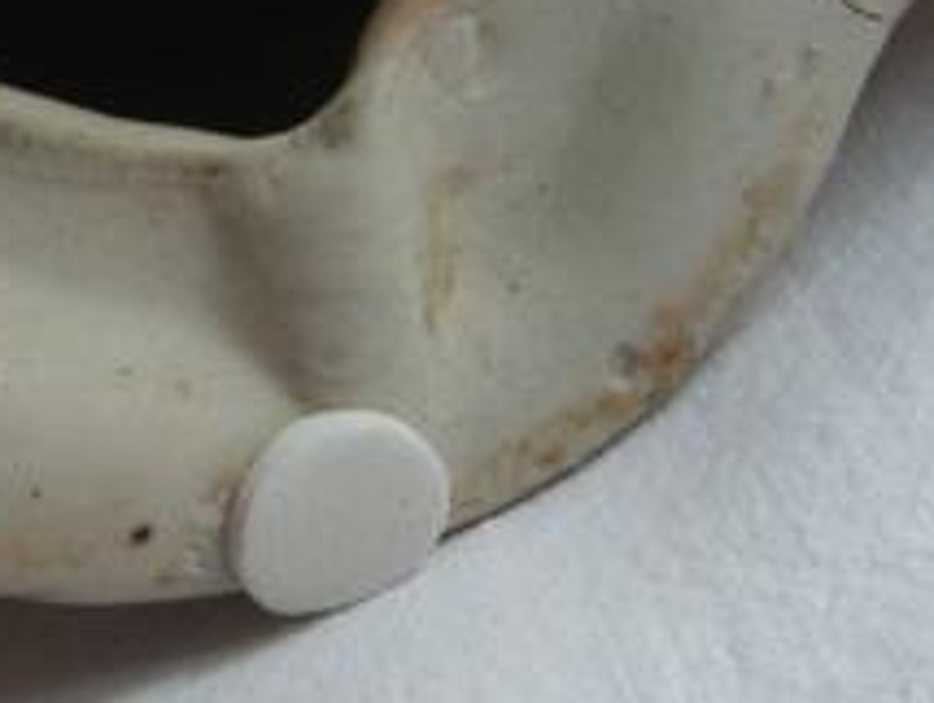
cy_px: 410
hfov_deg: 21.1
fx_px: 2458
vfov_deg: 16.3
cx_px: 100
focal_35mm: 91
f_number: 3.3
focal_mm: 5.2
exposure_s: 1/30
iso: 160
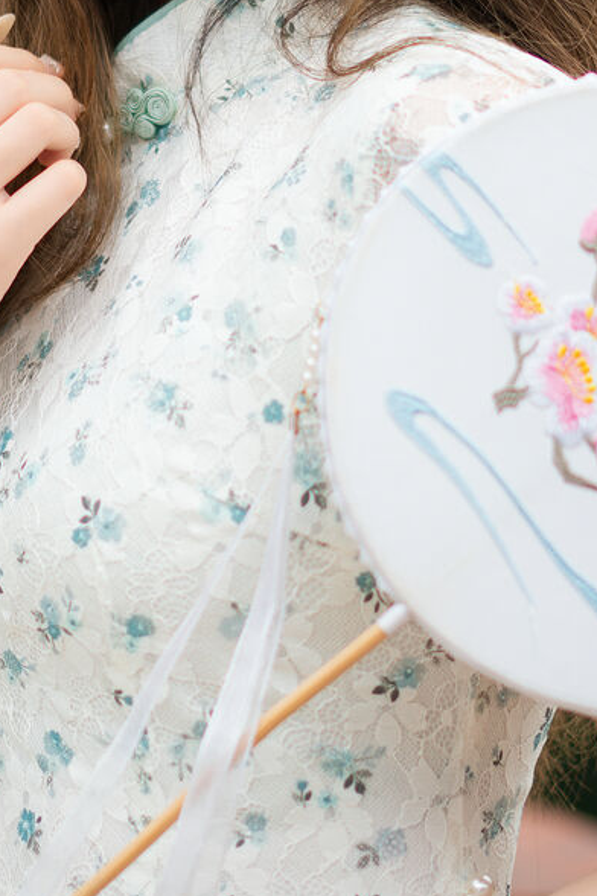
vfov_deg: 13.3
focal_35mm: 153
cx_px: 175
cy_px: 142
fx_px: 3806
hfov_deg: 9.0
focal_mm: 50
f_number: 1.8
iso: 100
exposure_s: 1/320
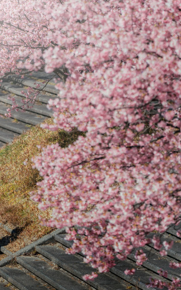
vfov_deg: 7.7
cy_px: 145
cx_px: 27
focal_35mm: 274
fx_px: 2164
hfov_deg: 4.8
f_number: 3.5
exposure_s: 1/2500
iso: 200
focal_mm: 178
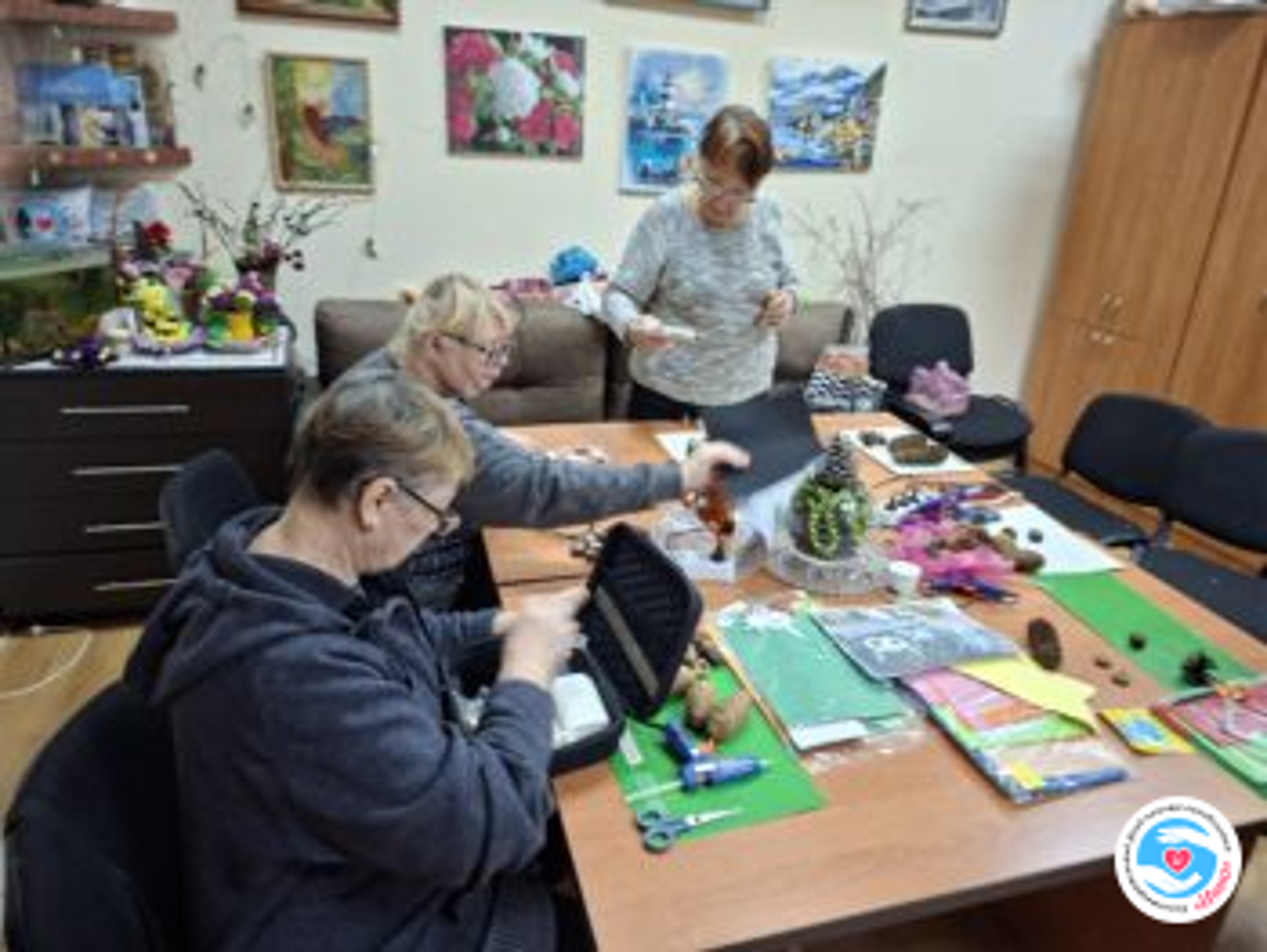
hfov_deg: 73.9
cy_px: 476
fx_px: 842
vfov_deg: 58.9
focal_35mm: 23
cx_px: 634
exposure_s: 1/33
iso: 320
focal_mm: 5.54
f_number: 1.8
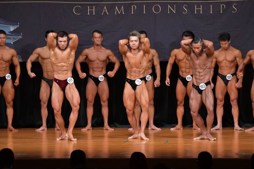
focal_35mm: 217
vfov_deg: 6.3
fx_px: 1530
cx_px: 127
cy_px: 84
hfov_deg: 9.5
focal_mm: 145
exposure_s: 1/400
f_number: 5.6
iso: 5000
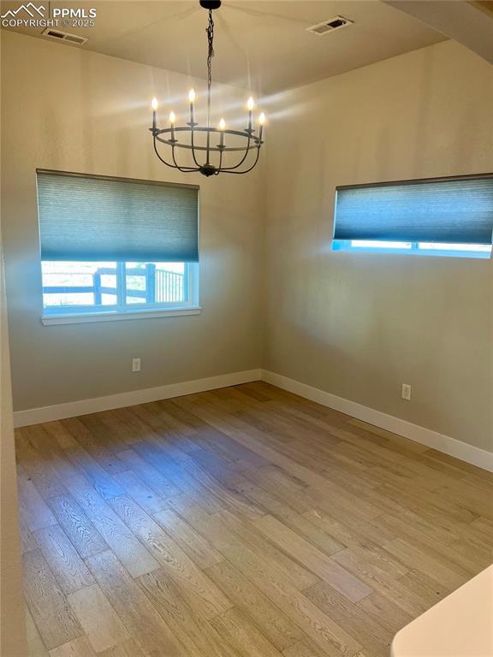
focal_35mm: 26
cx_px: 246
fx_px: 494
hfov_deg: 53.1
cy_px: 328
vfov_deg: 67.3
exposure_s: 1/120
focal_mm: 5.7
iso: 125
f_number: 1.5
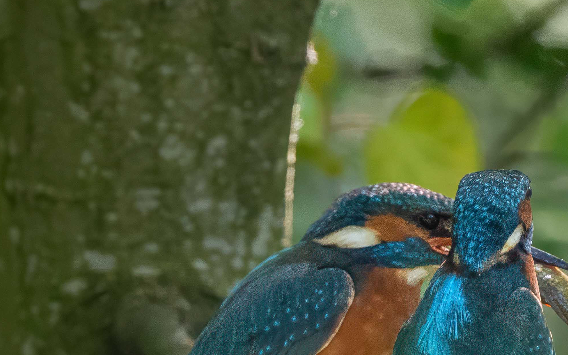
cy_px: 359
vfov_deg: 0.6
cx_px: 325
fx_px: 34024
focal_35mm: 2198
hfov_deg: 1.0
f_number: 5.6
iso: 1600
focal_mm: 500
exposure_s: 1/500
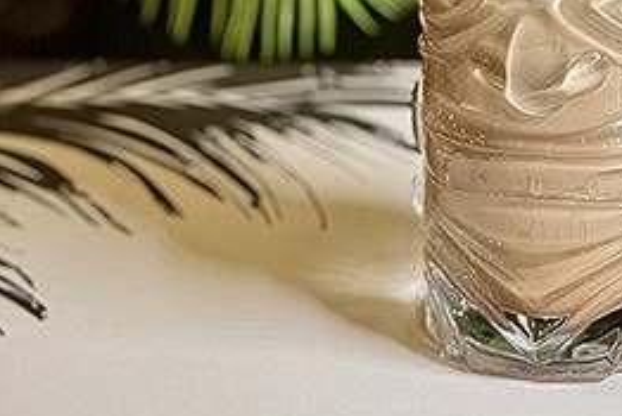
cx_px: 527
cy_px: -52
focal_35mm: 286
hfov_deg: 7.2
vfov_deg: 4.8
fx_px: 4944
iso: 250
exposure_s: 1/77
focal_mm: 15.66
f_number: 2.8
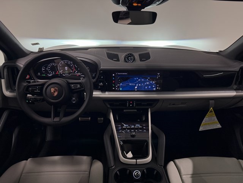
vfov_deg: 56.8
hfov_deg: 71.6
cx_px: 122
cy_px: 92
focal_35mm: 24
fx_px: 168
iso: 160
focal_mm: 6.76
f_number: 1.78
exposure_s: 1/74
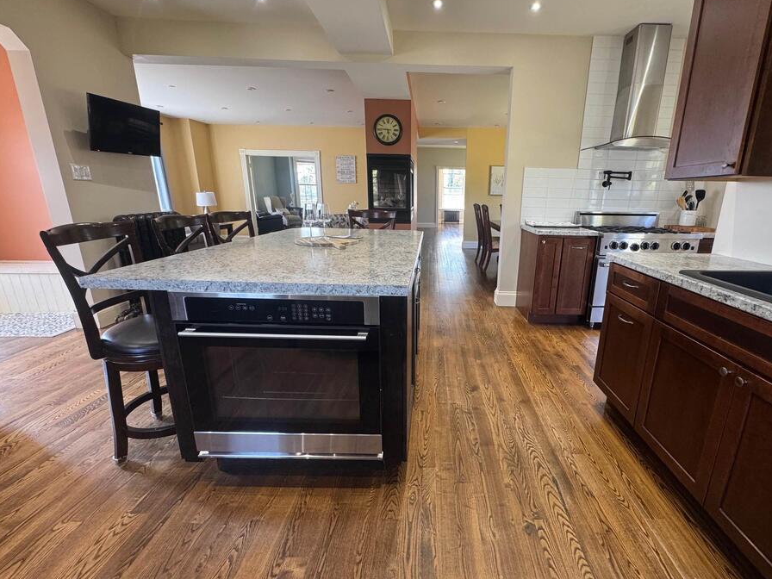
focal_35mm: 16
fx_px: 357
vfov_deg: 78.1
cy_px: 290
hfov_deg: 93.9
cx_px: 439
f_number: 2.2
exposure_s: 1/60
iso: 200
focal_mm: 2.22
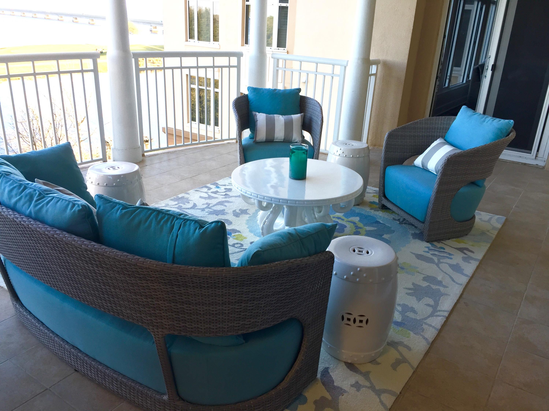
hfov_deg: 61.7
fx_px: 460
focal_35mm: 29
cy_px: 206
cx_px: 274
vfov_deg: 48.2
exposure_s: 1/120
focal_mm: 4.15
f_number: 2.2
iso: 32
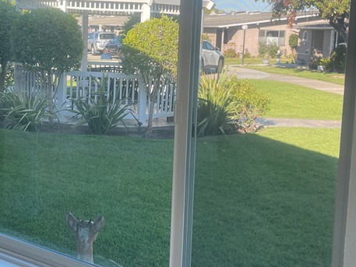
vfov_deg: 26.0
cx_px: 125
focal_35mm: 56
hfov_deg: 34.1
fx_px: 576
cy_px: 95
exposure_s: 1/443
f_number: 1.6
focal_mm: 5.1
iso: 32
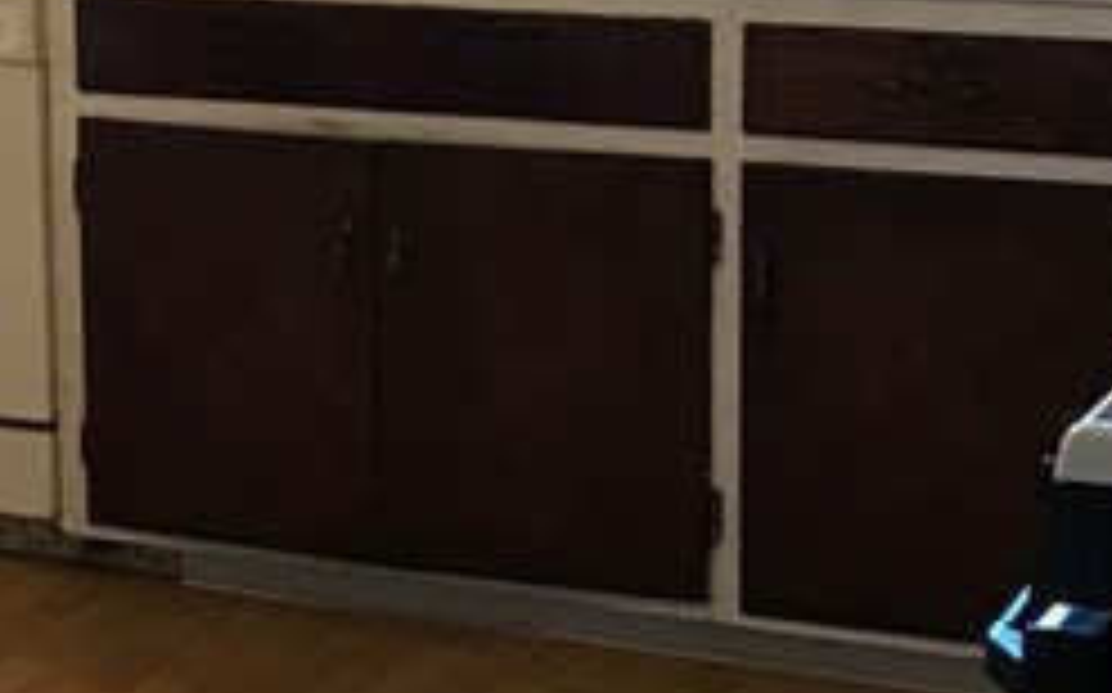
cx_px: -9
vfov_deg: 10.6
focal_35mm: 123
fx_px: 3725
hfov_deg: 16.6
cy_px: 153
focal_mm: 3.99
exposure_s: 1/20
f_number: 1.8
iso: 40
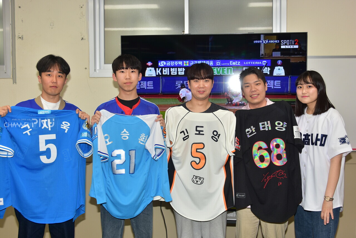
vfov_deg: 30.8
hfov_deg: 45.0
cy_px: 119
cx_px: 178
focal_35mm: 44
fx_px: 430
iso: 200
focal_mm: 29
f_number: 6.3
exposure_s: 1/60
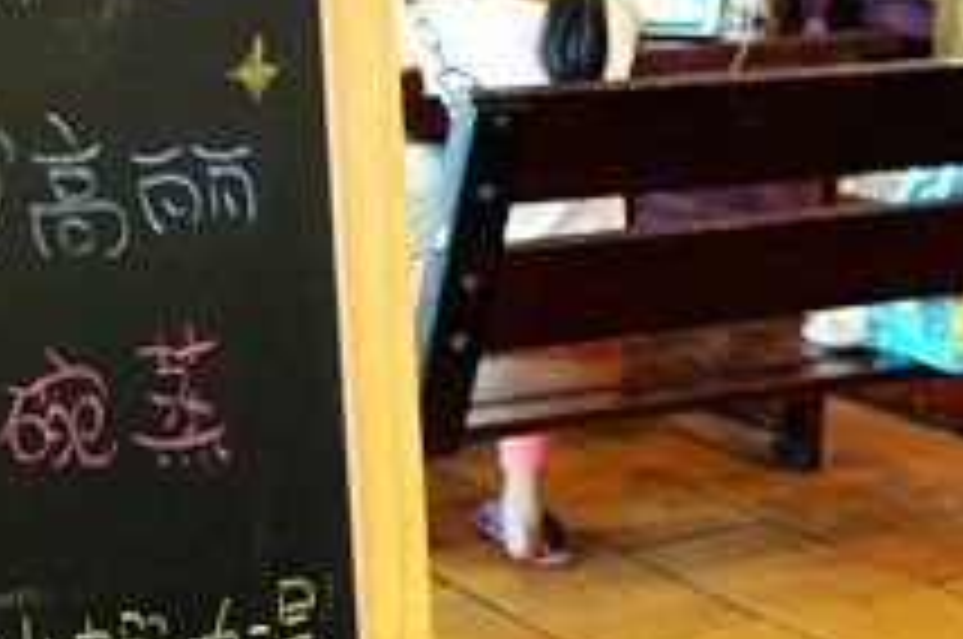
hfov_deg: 26.7
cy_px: 344
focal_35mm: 73
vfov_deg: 18.6
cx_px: 68
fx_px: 1950
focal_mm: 8.8
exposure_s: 1/30
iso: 640
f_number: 1.8
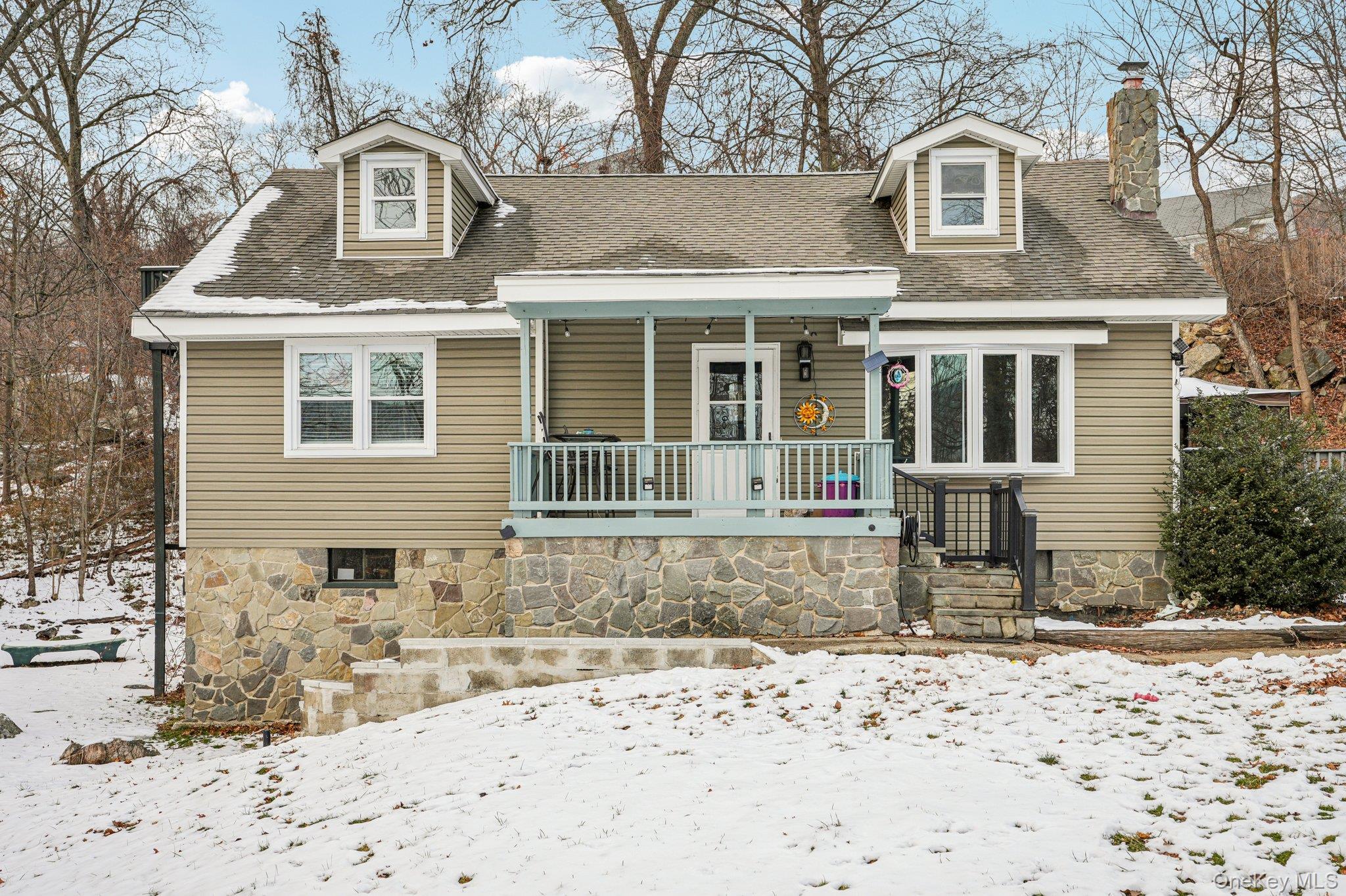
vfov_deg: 41.1
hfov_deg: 58.7
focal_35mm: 32
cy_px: 448
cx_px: 673
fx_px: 1196
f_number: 8
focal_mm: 32
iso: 100
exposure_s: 1/80
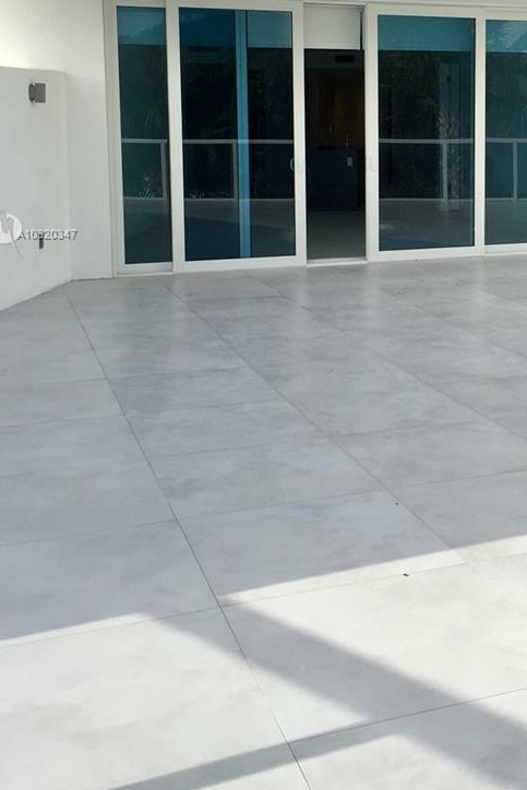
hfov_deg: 26.2
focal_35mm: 50
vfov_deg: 38.9
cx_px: 470
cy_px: 235
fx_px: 1097
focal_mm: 4.15
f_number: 2.2
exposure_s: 1/1236
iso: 32
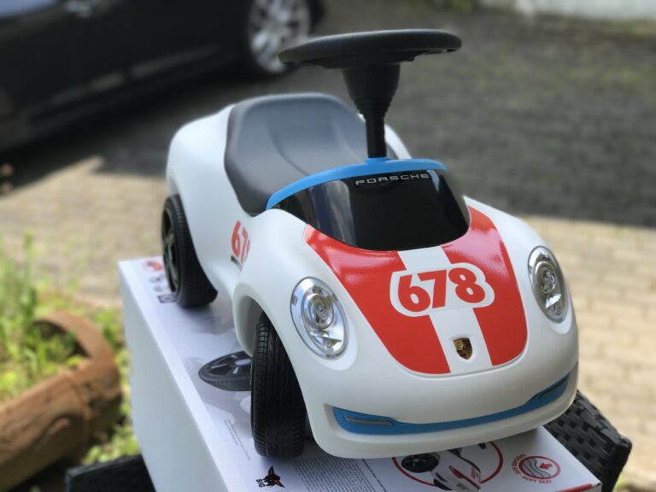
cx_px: 328
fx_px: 1080
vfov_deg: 25.7
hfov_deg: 33.8
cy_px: 246
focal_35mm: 57
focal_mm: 6.6
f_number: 2.8
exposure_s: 1/343
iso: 20
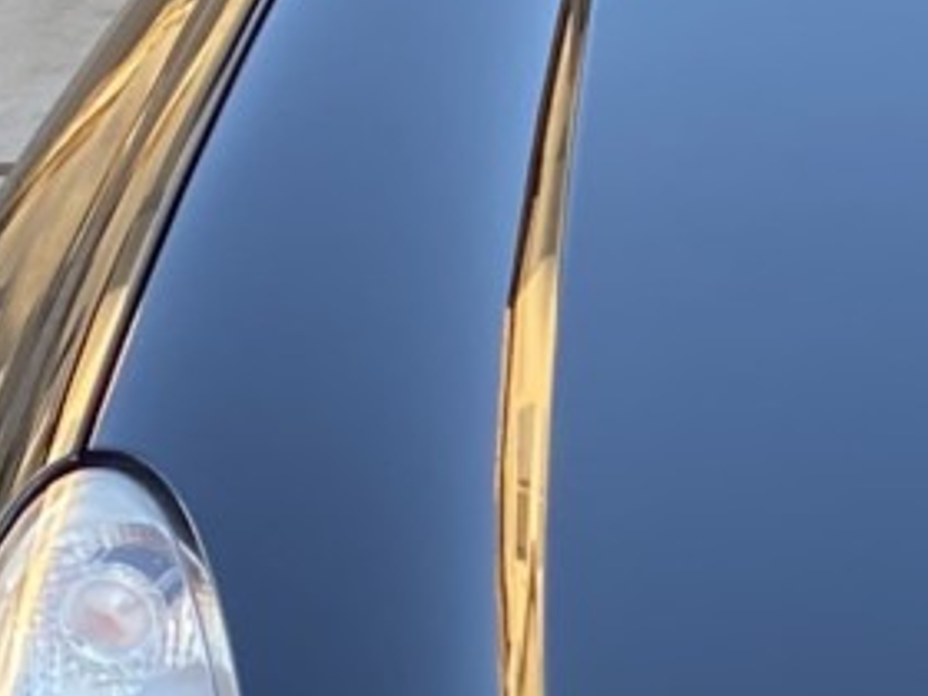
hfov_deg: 9.4
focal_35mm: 190
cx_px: 2134
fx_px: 5094
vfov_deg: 7.8
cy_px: 487
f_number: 1.8
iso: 50
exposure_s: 1/122
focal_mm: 4.25
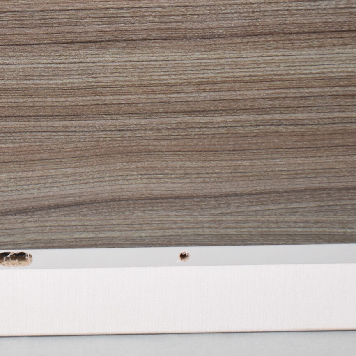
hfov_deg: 13.5
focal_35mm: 128
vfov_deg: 13.5
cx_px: 3
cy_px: 18
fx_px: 1489
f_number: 4.5
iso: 1000
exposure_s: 1/125
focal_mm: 34
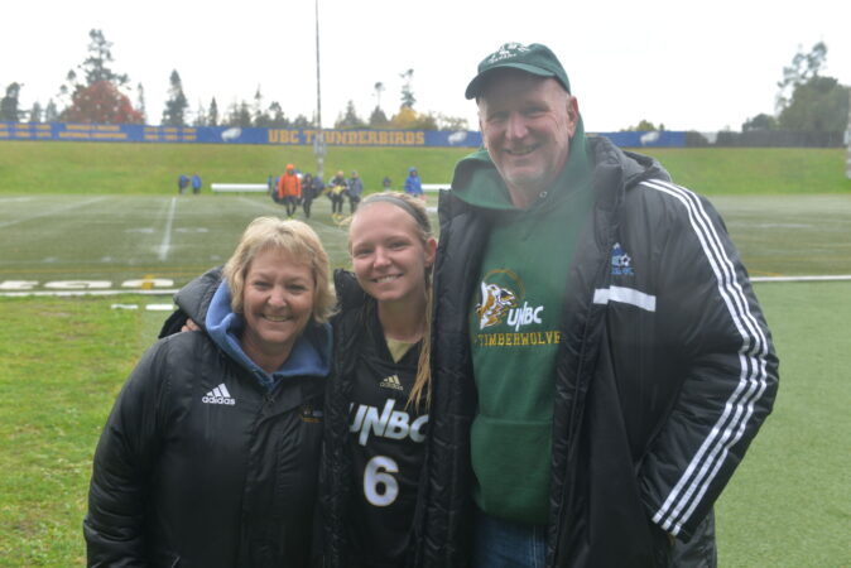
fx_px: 1064
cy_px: 284
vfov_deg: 29.9
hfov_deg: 43.6
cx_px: 426
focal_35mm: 45
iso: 250
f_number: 5.6
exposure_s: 1/125
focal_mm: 45
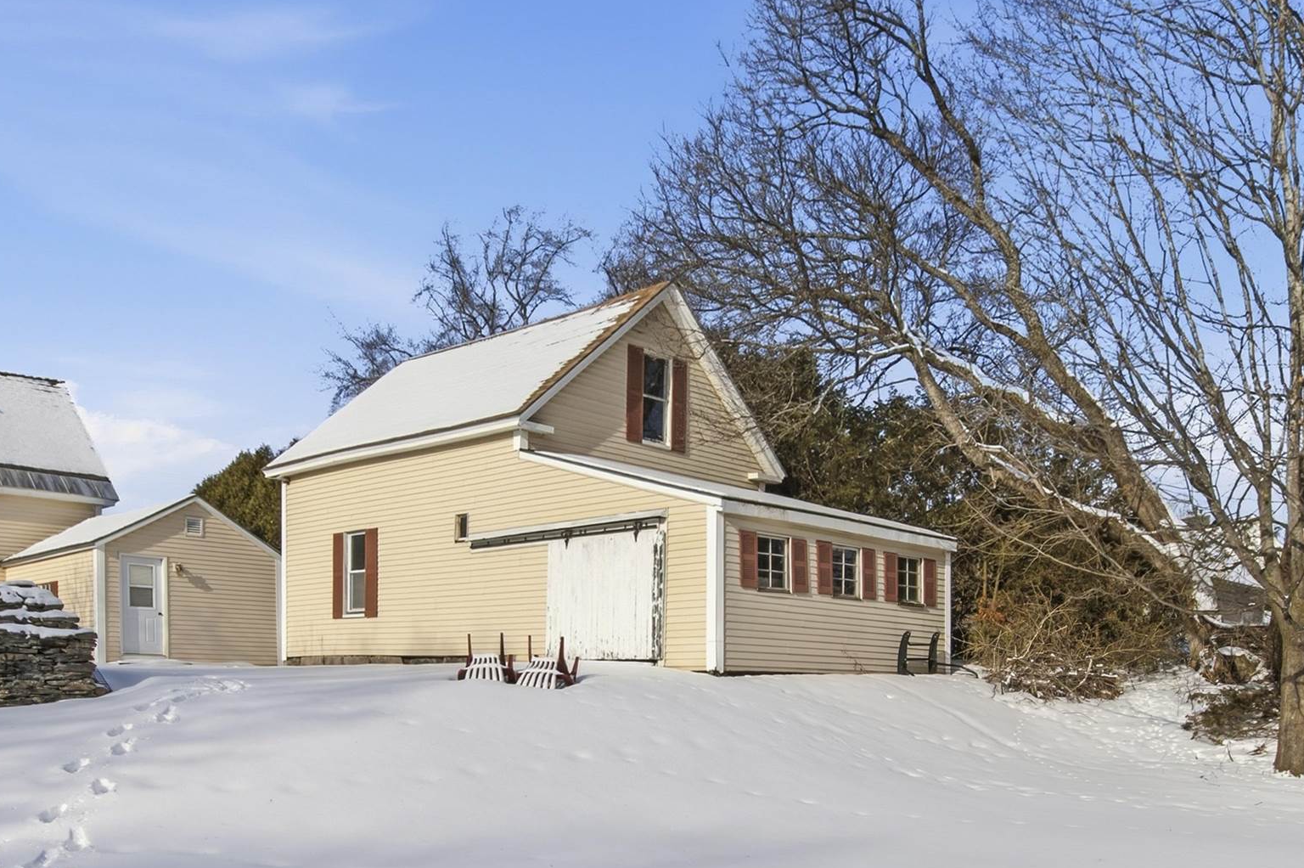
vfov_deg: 41.6
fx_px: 1086
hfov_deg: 61.9
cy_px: 700
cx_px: 629
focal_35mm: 30
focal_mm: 10
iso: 64
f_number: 8
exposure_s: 1/640
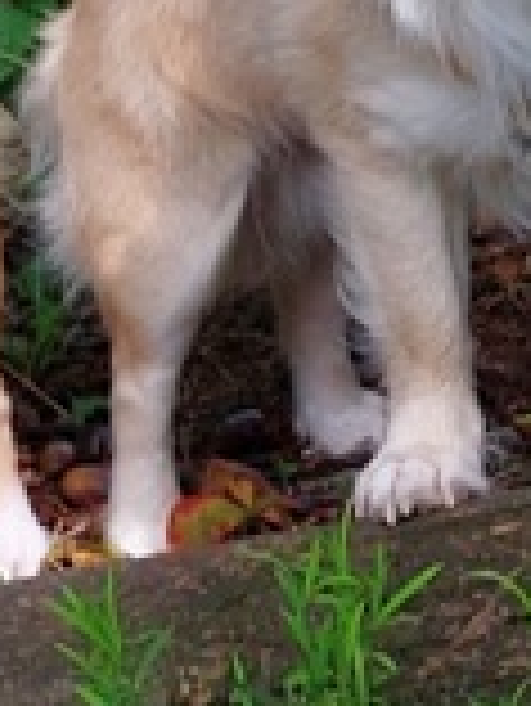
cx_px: 500
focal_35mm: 61
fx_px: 1246
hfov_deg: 23.3
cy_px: -153
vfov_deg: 27.6
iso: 25
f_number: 1.8
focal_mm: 5.23
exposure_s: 1/123
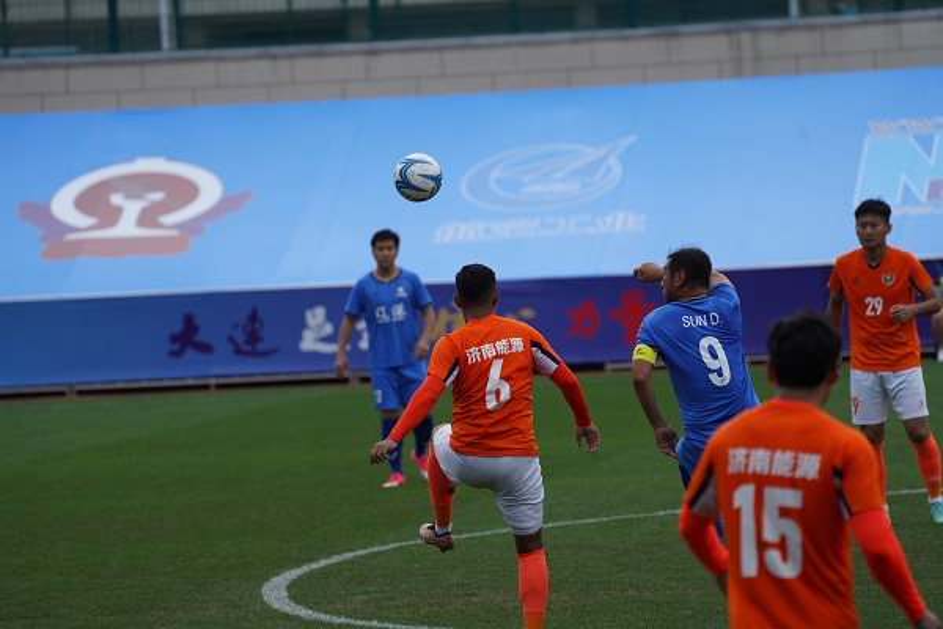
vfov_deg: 4.8
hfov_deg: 7.2
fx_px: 7543
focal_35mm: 288
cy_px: 314
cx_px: 472
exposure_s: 1/3200
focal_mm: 288
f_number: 5.6
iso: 800
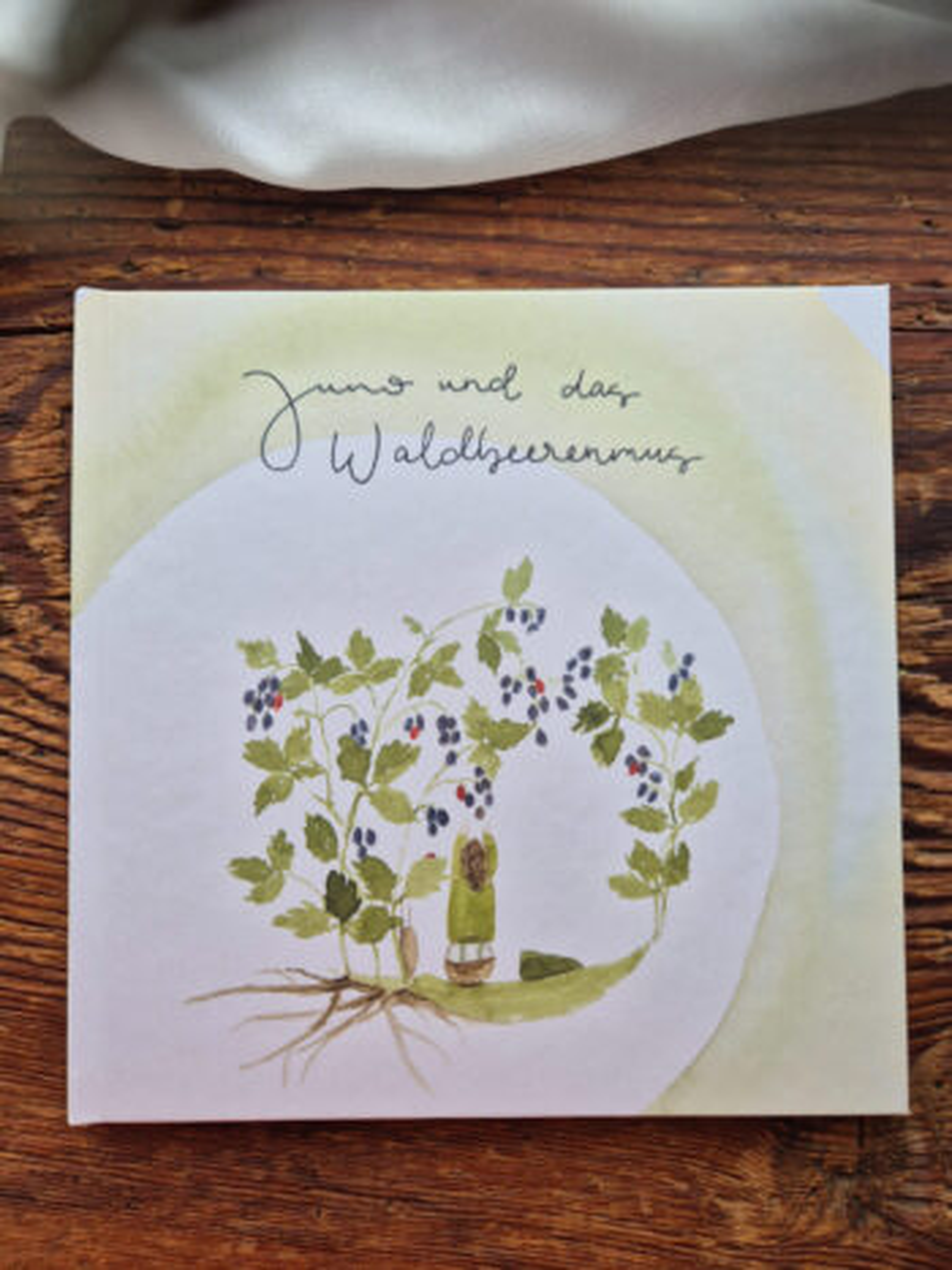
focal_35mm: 23
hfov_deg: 58.9
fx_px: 844
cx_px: 476
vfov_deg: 73.9
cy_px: 635
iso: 125
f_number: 1.8
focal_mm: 5.4
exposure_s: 1/180
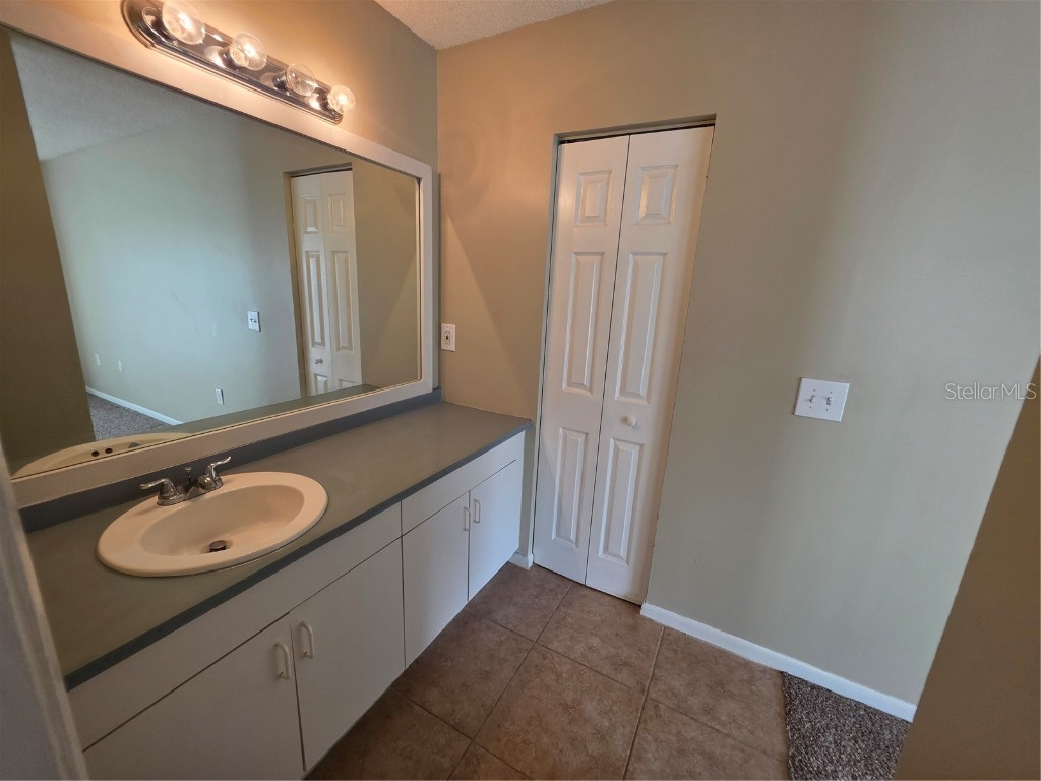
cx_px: 520
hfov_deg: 106.2
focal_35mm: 13
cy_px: 390
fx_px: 391
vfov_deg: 89.9
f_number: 1.9
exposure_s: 1/120
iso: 200
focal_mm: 2.2
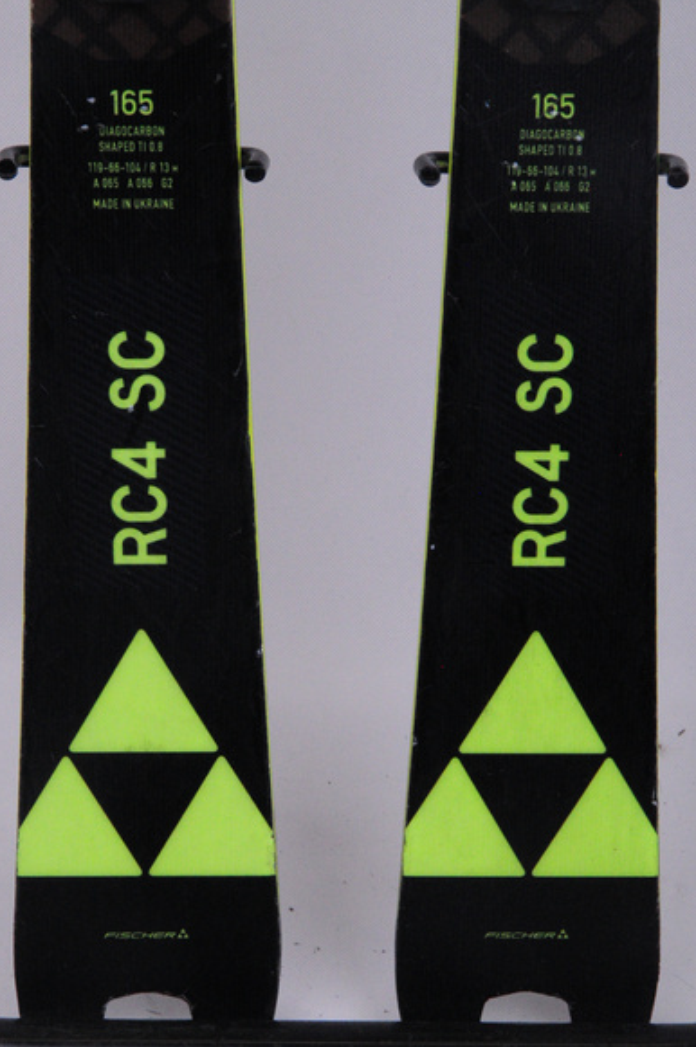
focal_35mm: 124
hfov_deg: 11.0
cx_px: 353
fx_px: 3604
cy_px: 535
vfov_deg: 16.5
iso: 3200
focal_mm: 80
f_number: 20
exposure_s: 1/160
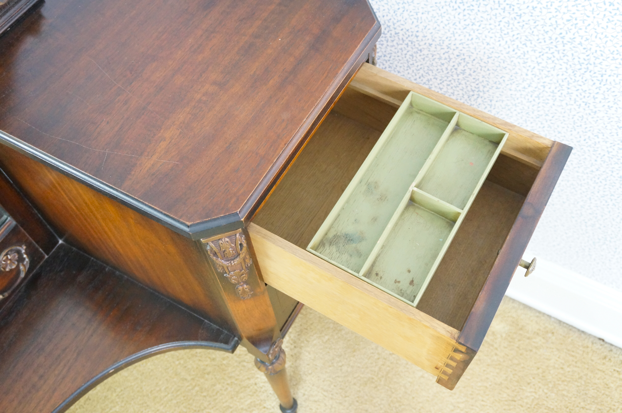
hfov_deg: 53.2
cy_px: 206
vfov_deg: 36.8
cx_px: 311
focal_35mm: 36
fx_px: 621
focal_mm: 24
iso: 3200
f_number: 4.5
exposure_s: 1/60
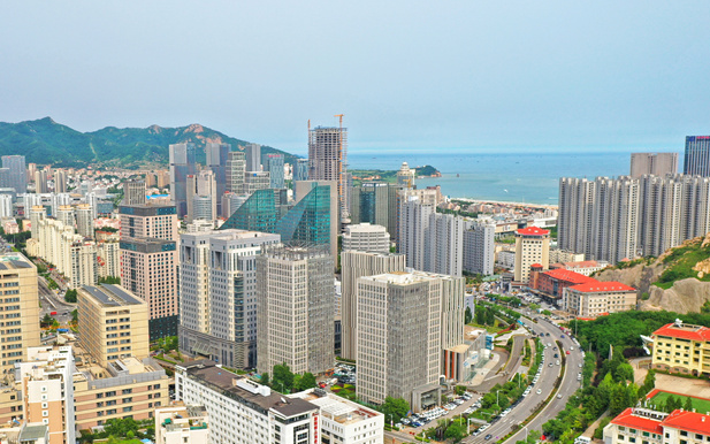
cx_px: 267
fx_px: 716
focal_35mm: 37
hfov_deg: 52.2
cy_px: 241
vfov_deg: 34.4
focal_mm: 10.26
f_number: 4.5
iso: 100
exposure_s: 1/320
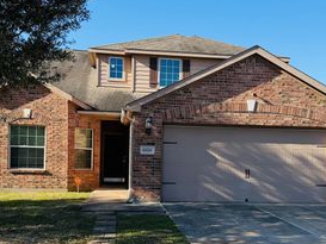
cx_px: 178
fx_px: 415
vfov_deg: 32.6
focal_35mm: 44
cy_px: 161
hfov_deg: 42.9
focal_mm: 6.76
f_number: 1.78
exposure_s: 1/2703
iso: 80
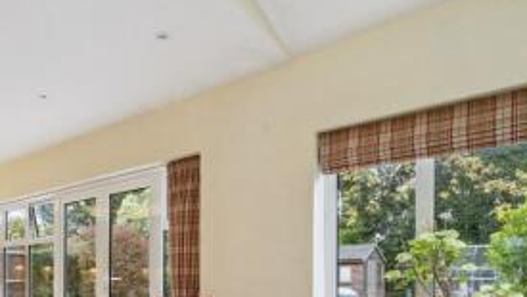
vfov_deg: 36.2
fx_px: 405
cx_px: 149
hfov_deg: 63.2
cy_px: 298
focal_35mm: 29
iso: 320
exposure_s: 1/8
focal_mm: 16
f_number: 8
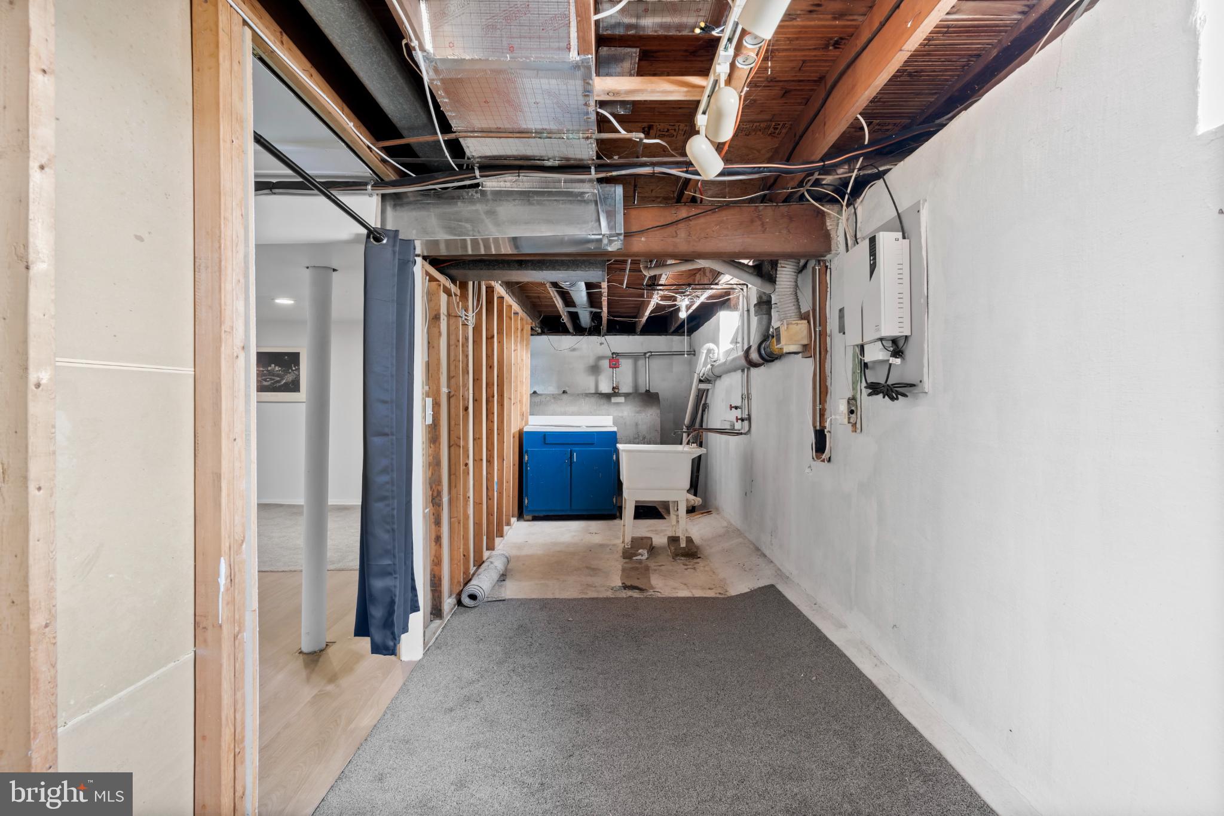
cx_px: 612
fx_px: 544
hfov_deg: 96.7
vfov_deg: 73.7
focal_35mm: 16
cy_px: 408
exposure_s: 8
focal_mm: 16
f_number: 10
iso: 250
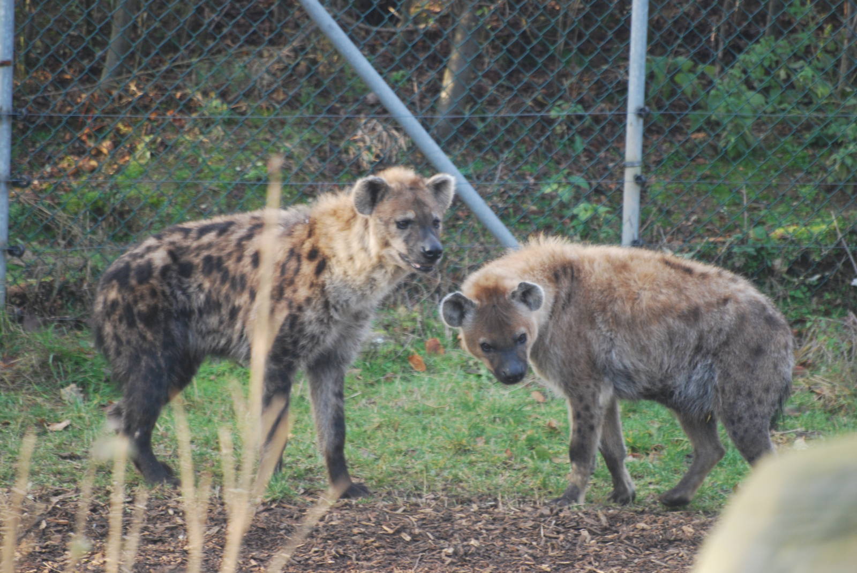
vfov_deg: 3.1
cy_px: 286
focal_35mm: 450
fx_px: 10725
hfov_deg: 4.6
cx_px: 428
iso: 400
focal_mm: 300
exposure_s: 1/80
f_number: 5.6
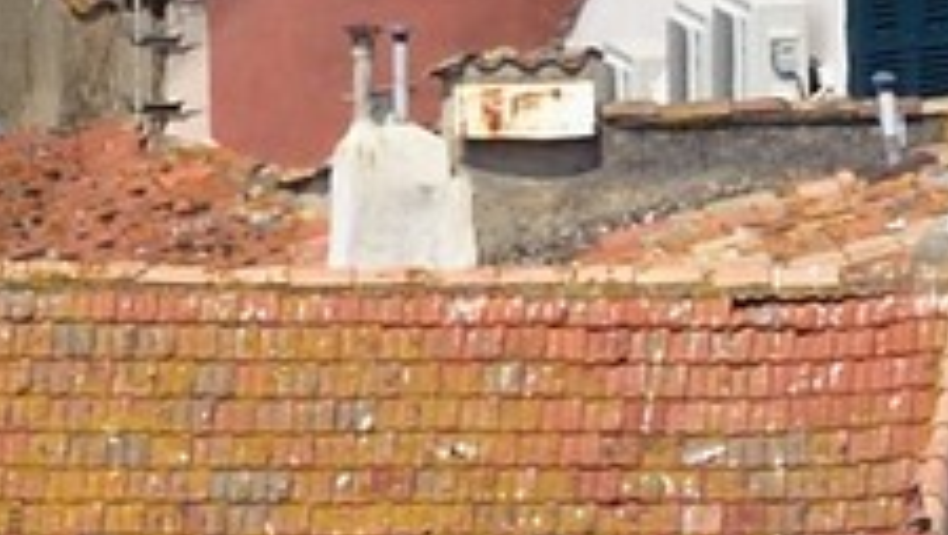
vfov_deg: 0.6
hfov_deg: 1.1
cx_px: -1315
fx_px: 47775
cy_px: -1234
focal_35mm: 1899
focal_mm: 170
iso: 200
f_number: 11
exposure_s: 1/400
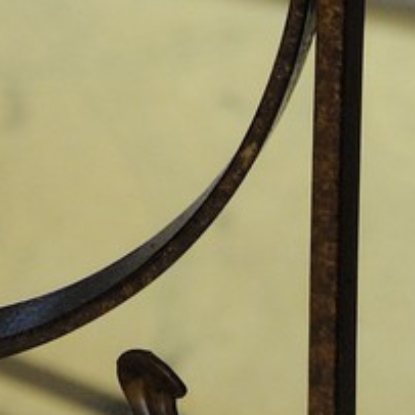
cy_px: -1114
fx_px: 4367
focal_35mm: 322
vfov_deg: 5.0
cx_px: -382
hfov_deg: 5.3
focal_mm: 48
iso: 1600
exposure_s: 1/40
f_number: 4
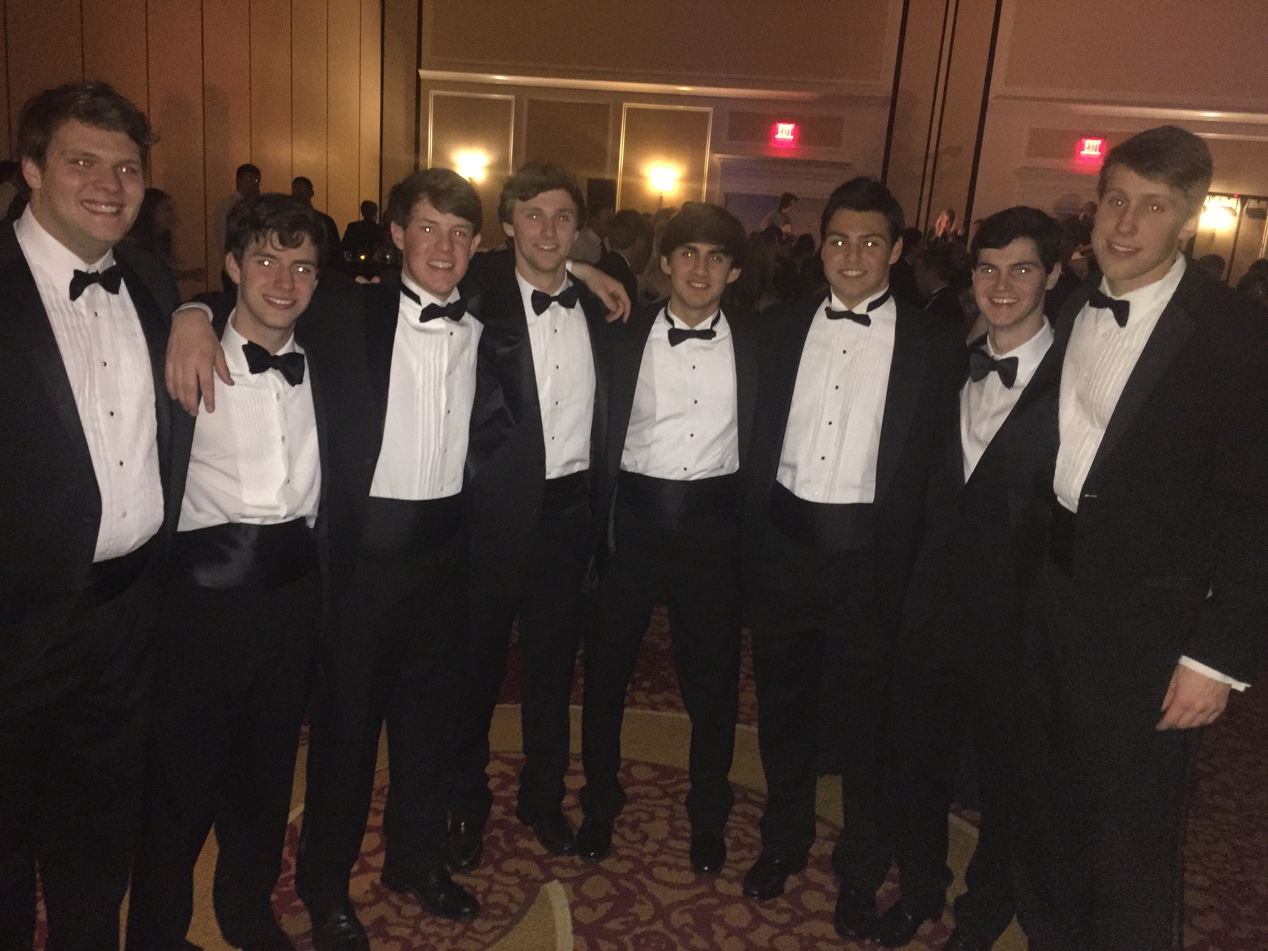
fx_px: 1062
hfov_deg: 61.7
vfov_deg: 48.2
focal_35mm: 29
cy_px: 476
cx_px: 634
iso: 400
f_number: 2.2
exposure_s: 1/16
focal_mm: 4.15
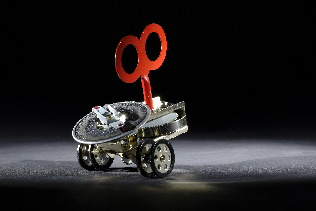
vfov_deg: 11.4
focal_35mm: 120
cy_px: 106
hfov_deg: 17.1
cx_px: 158
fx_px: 1053
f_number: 11
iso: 100
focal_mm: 80
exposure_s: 14
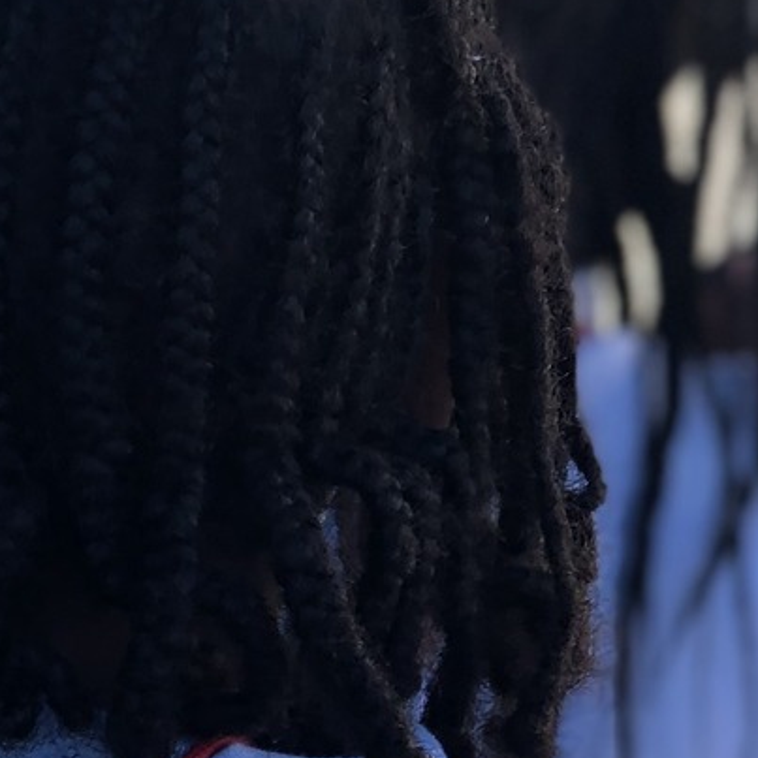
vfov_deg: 7.7
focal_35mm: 228
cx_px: -493
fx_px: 5648
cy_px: 199
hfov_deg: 7.5
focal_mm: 6
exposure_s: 1/214
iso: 16
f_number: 2.4
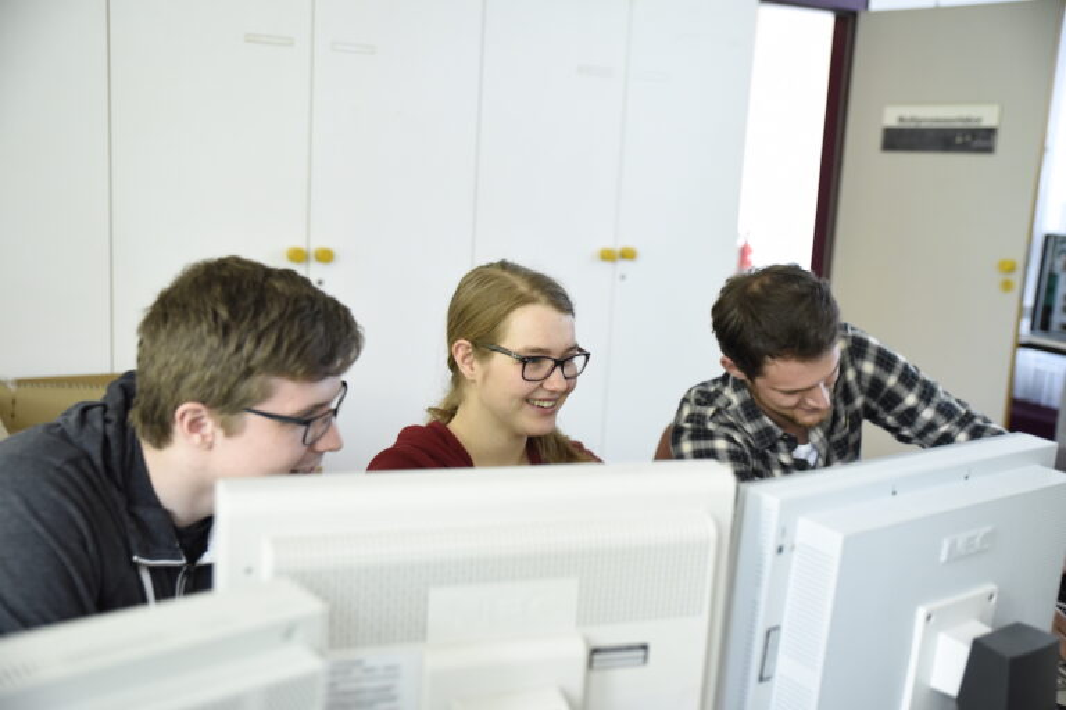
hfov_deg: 48.5
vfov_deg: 33.4
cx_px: 533
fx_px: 1184
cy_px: 355
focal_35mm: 40
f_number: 2.8
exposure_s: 1/125
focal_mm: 40
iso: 3200
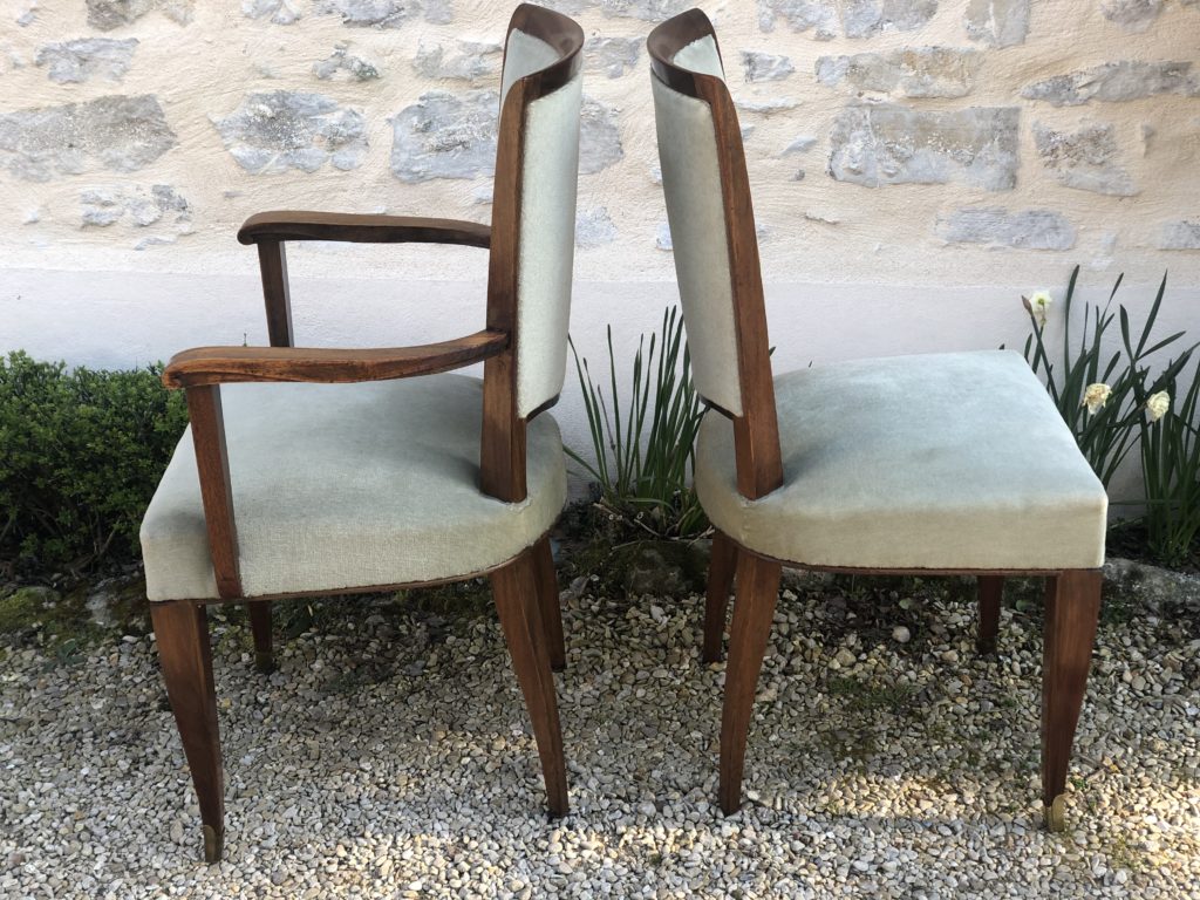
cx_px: 600
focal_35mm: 52
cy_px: 450
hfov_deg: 36.8
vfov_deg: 28.0
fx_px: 1803
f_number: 2.4
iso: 25
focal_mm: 6
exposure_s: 1/120
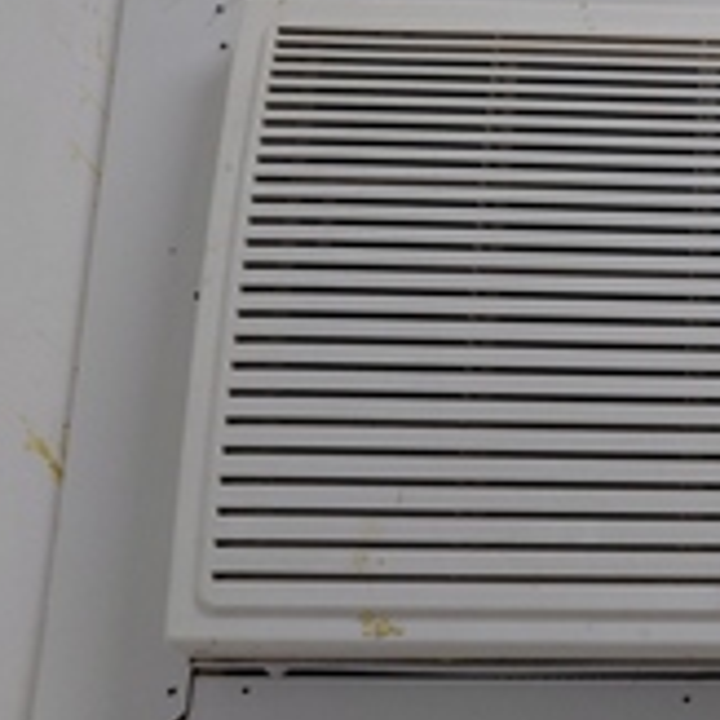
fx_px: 1459
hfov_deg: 24.3
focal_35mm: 62
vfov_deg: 27.6
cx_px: 930
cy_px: 448
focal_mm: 4.69
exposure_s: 1/60
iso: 160
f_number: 1.8
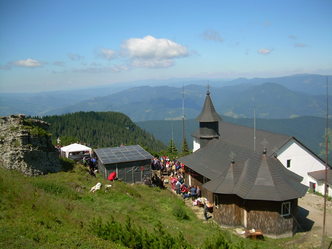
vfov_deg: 37.7
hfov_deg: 49.0
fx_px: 364
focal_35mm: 38
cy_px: 124
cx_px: 166
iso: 50
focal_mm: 6.3
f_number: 2.8
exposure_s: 1/917
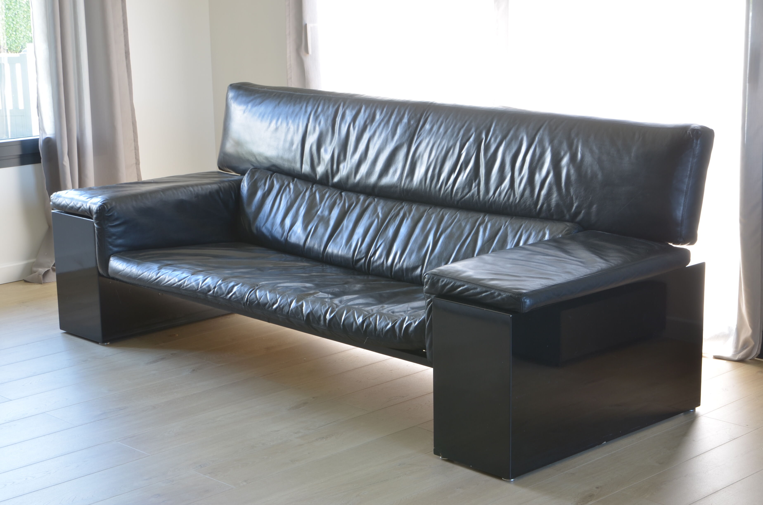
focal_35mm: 68
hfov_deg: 29.9
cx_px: 382
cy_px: 252
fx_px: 1428
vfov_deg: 20.1
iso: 100
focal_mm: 45
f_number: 13
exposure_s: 1/2
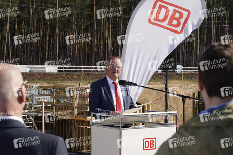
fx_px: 634
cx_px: 116
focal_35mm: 98
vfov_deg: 13.9
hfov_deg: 20.8
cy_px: 78
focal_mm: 98
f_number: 9
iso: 100
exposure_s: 1/200
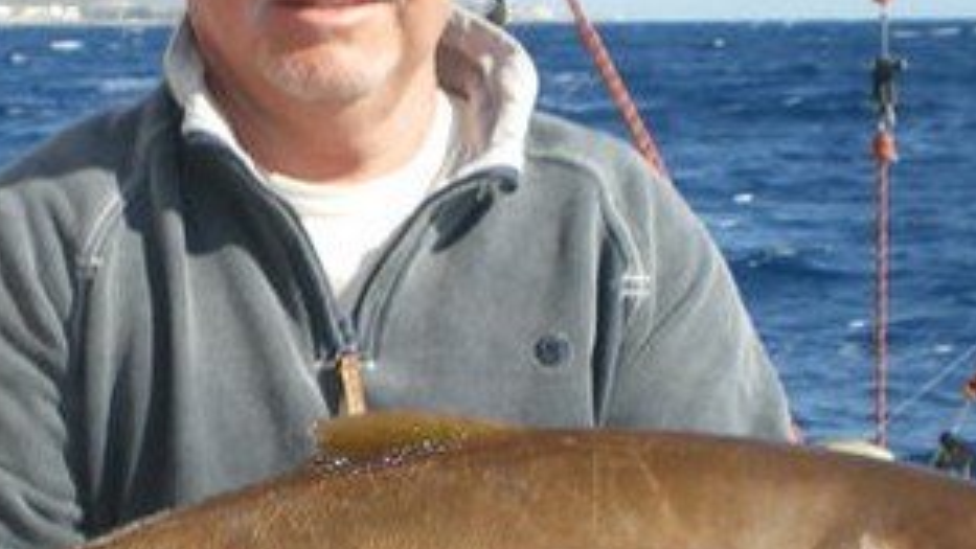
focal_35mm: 106
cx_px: 320
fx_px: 2743
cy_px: 405
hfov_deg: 20.1
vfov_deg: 11.4
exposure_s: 1/200
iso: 50
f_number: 5.2
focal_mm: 8.4
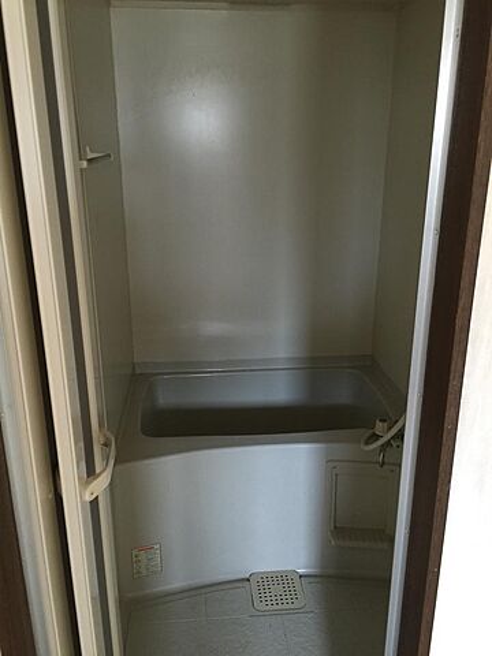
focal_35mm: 29
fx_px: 550
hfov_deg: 48.2
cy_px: 328
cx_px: 246
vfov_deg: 61.7
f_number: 2.2
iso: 64
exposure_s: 1/4
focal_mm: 4.15
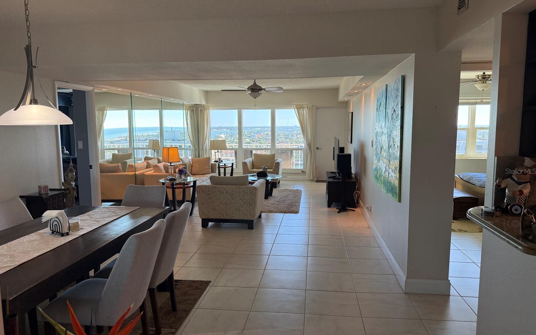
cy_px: 171
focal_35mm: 26
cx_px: 264
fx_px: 380
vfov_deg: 47.6
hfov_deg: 70.4
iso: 160
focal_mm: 6.76
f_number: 1.78
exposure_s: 1/185
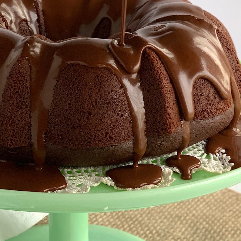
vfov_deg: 23.3
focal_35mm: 74
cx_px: 130
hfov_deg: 23.4
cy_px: 149
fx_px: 583
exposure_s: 1/122
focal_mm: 6
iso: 50
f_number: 2.4
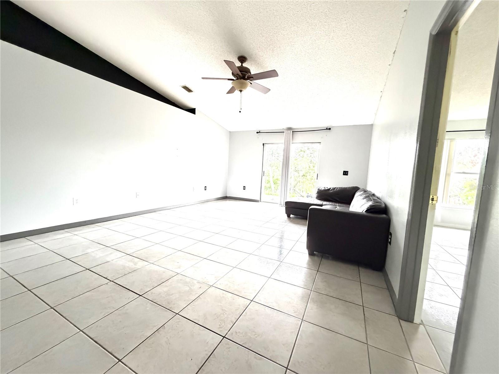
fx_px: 202
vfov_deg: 85.7
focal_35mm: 14
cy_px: 187
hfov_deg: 102.1
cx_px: 250
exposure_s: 1/60
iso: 800
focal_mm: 2.22
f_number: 2.2
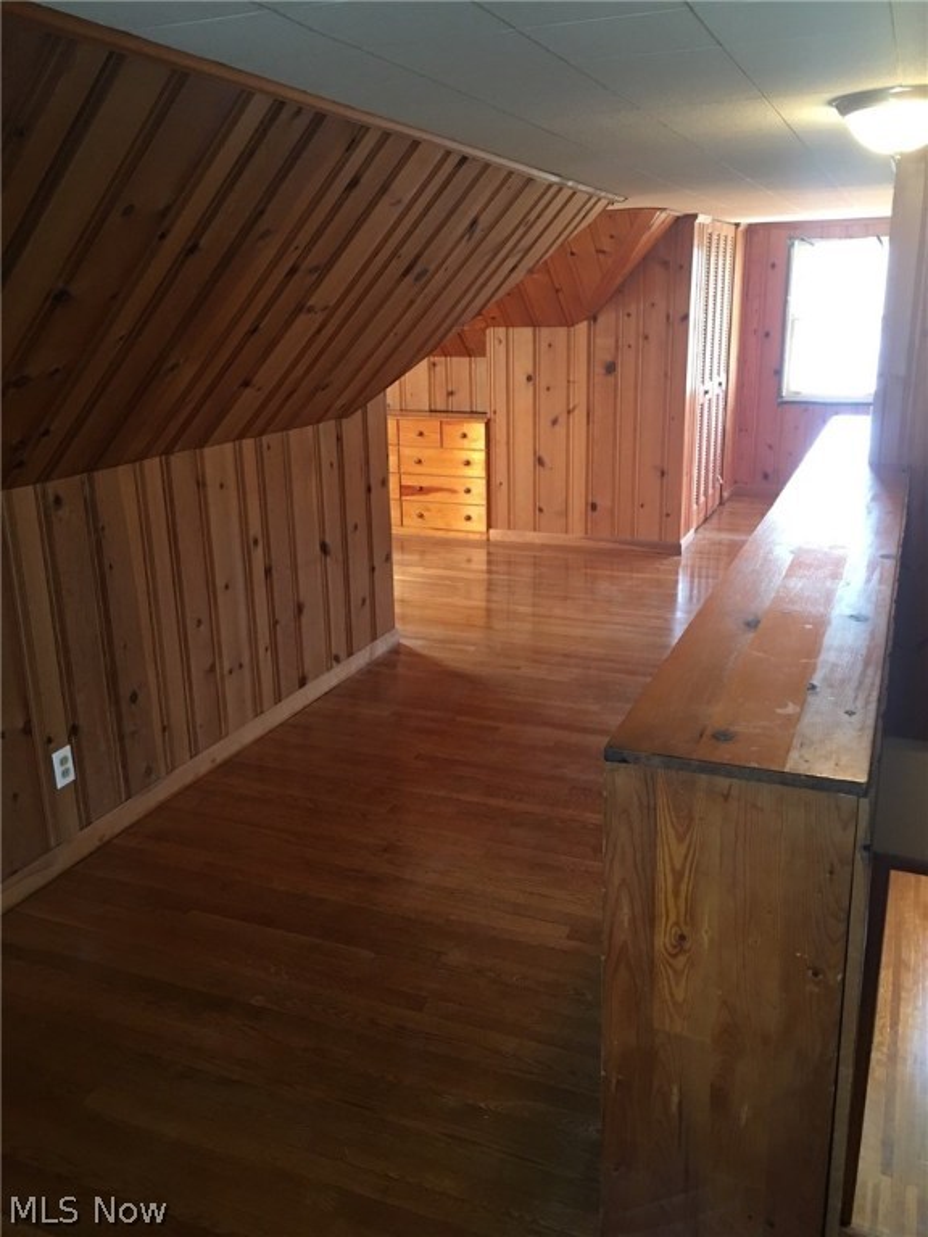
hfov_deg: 48.2
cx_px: 464
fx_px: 1037
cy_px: 618
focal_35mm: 29
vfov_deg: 61.7
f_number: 2.2
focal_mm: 4.15
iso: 80
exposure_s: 1/15
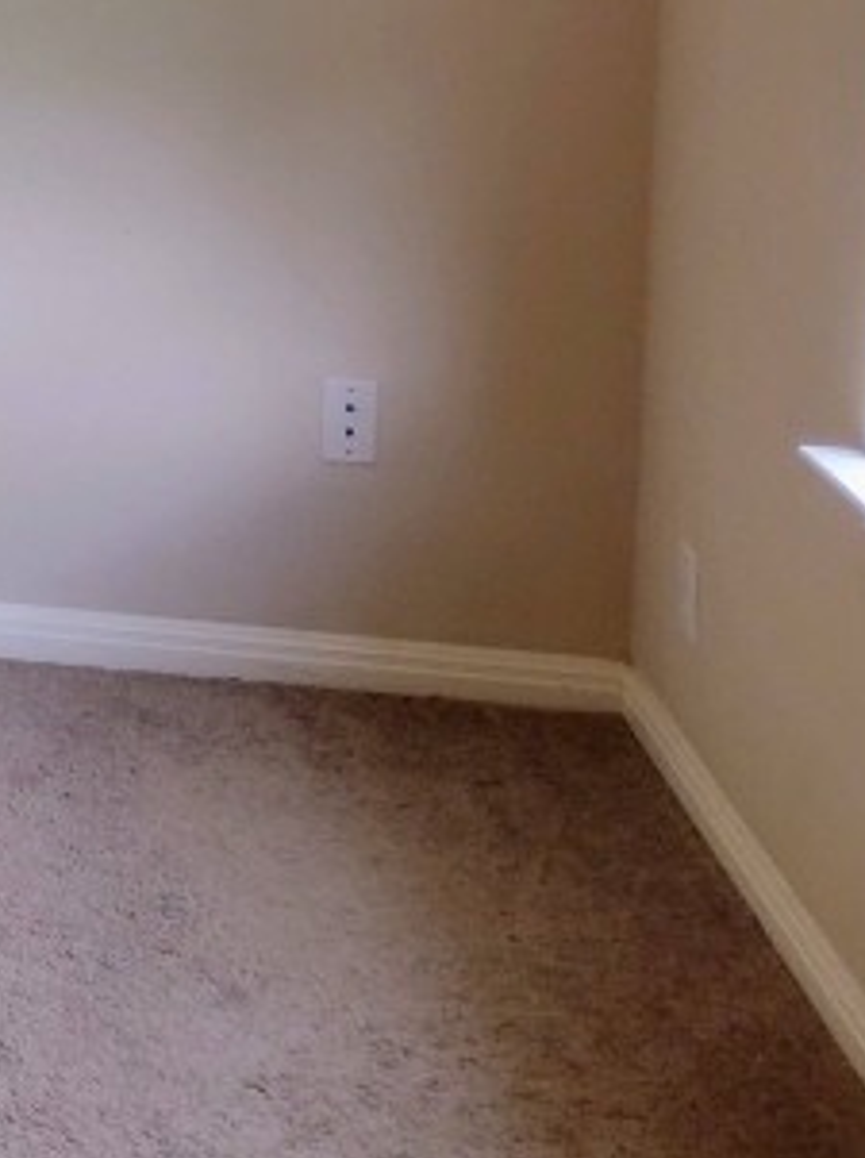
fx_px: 3072
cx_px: -638
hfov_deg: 14.3
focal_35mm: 92
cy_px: -258
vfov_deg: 19.9
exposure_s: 1/120
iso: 131
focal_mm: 4.71
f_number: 1.7
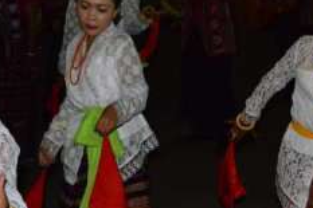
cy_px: 136
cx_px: 203
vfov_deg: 12.4
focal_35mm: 110
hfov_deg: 18.6
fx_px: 956
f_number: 8
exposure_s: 1/60
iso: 6400
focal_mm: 32
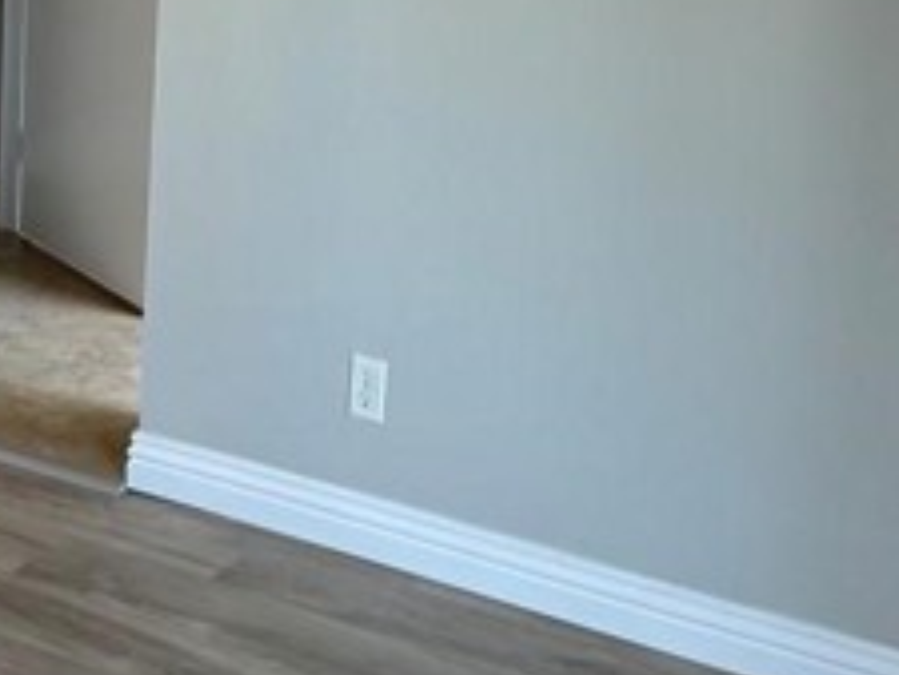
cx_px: 328
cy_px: -104
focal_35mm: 74
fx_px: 1923
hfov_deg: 26.2
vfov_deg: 19.0
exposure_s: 1/60
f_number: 1.5
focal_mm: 5.7
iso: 100
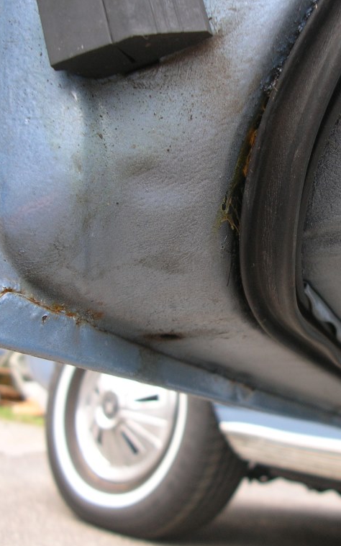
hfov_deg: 25.5
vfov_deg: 40.3
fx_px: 744
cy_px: 274
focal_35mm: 50
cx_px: 260
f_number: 2.8
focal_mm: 5.8
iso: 50
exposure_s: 1/72.7
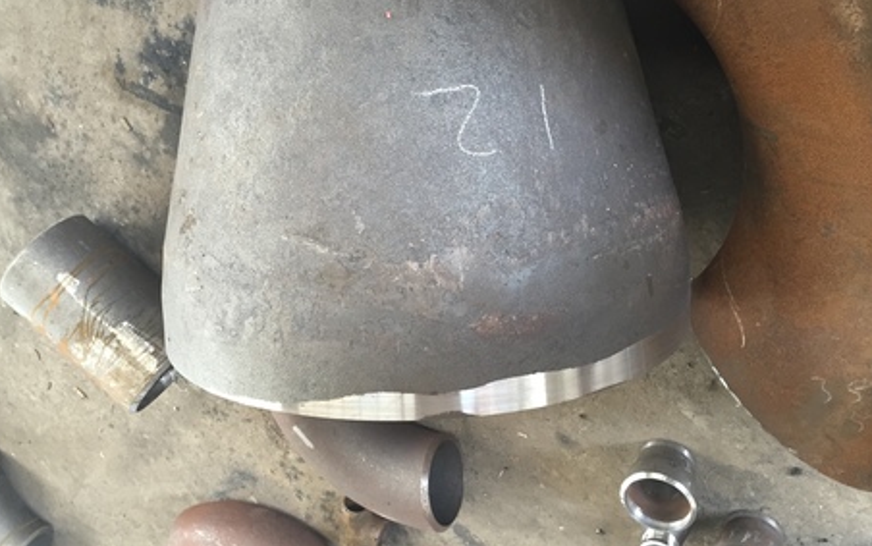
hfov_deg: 56.6
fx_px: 808
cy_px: 200
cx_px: 395
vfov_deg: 37.1
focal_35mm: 34
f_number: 2.2
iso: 100
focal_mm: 4.15
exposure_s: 1/30
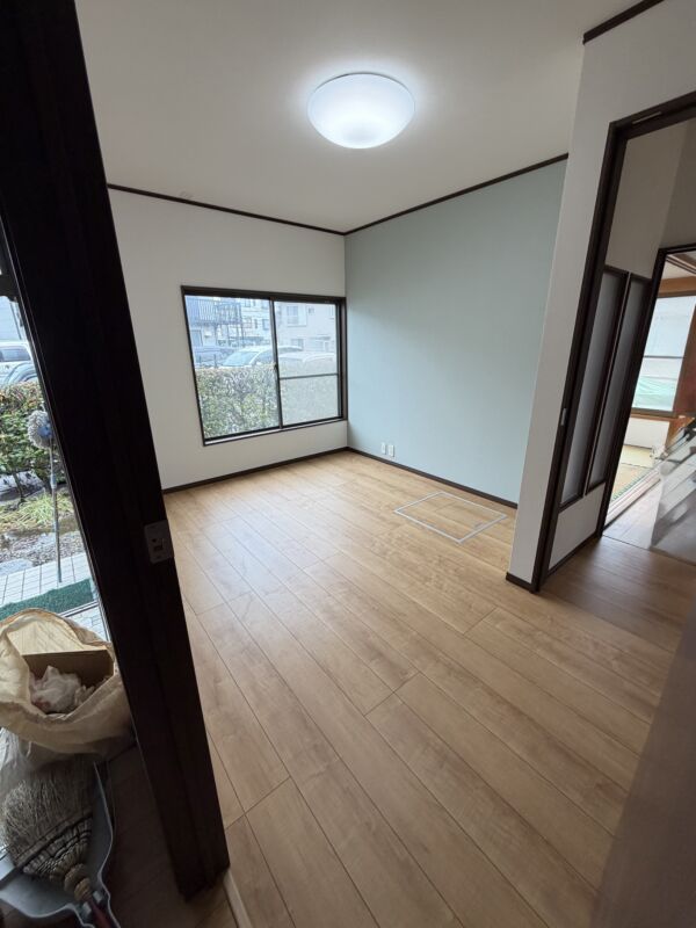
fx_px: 375
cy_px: 464
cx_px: 348
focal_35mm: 14
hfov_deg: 85.7
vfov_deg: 102.1
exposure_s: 1/121
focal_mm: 2.22
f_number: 2.2
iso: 125
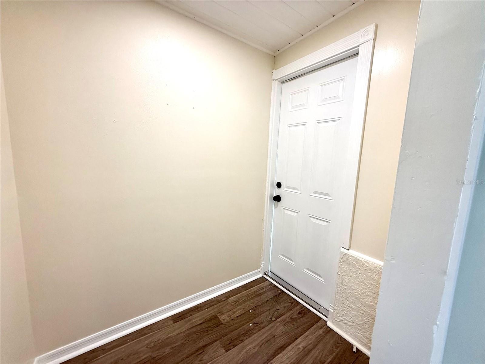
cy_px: 182
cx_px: 242
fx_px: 196
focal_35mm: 14
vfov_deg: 85.7
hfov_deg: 102.1
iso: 160
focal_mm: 2.22
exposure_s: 1/120
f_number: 2.2
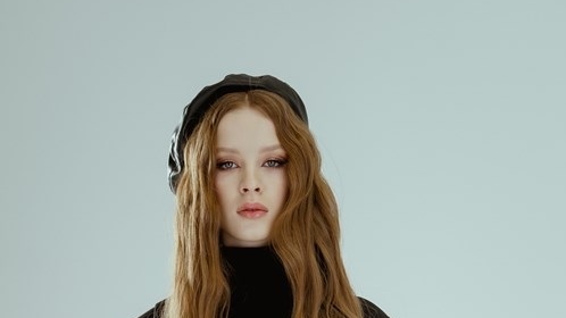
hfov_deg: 28.3
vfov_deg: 15.3
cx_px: 267
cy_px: 421
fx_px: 1121
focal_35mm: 75
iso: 100
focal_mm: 29.6
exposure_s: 1/160
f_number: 5.6
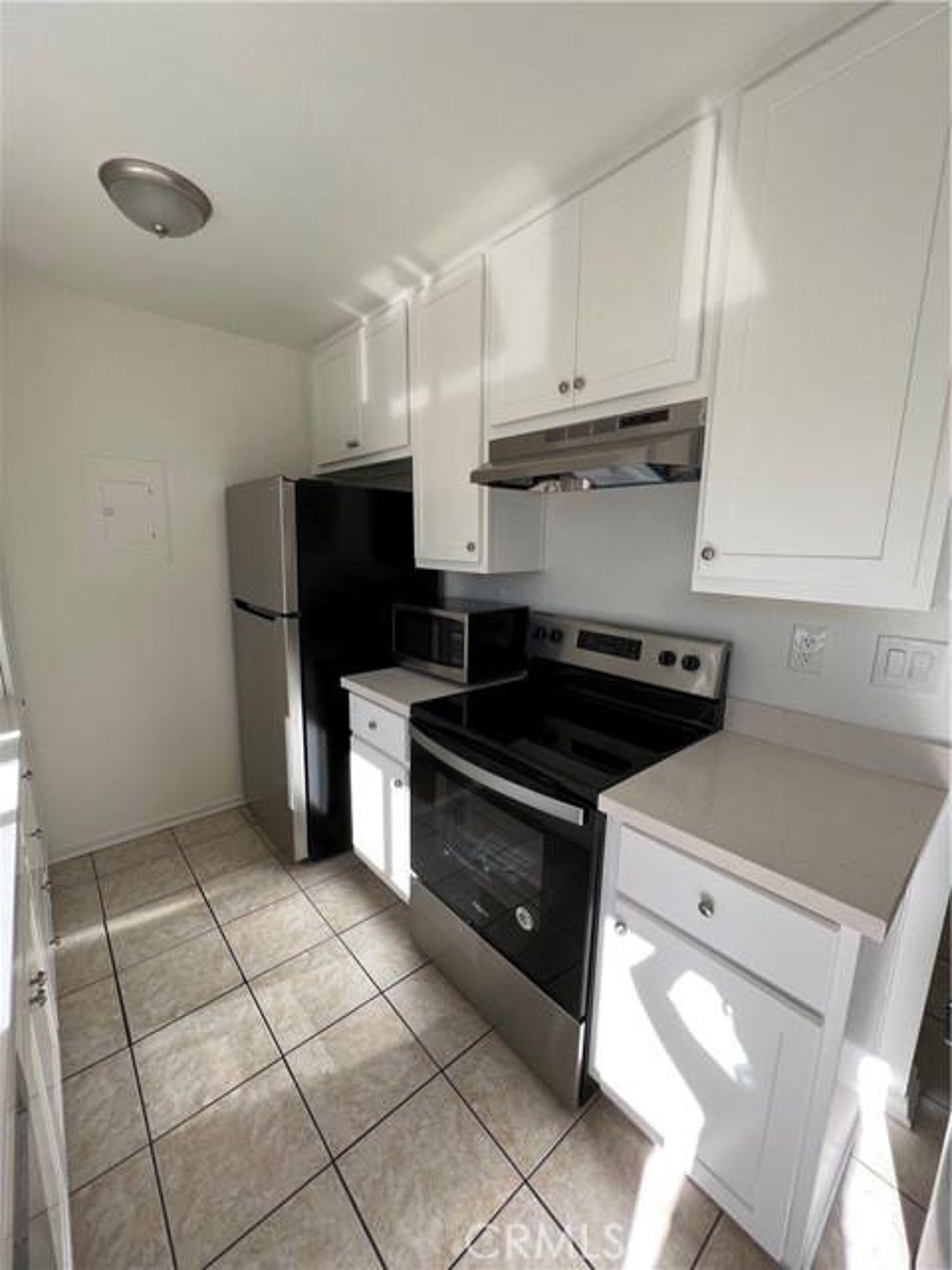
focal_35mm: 13
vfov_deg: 106.2
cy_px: 635
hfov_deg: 89.9
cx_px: 476
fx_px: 477
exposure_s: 1/272
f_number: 1.8
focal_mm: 1.57
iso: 32
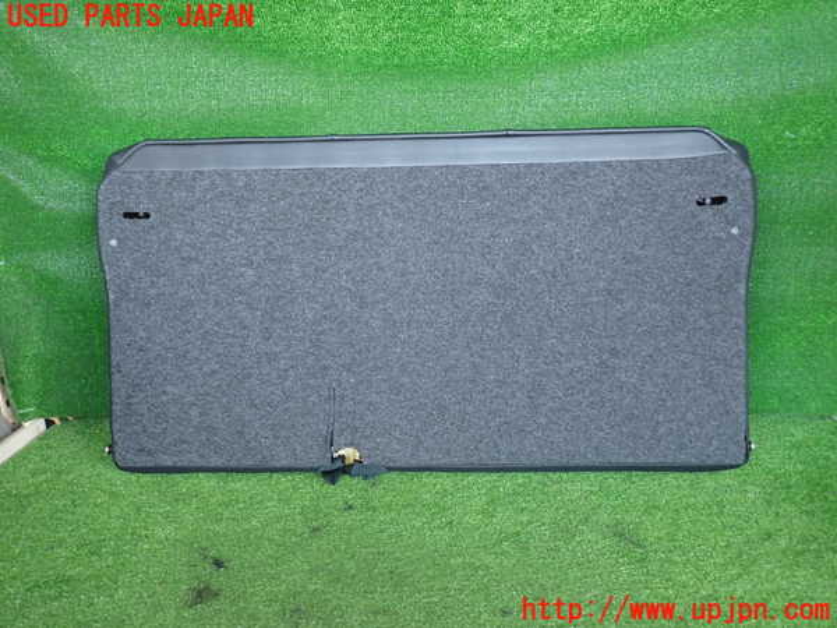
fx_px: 604
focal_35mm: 25
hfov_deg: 69.4
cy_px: 314
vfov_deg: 54.9
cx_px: 418
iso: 200
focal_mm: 4.5
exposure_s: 1/30
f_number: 2
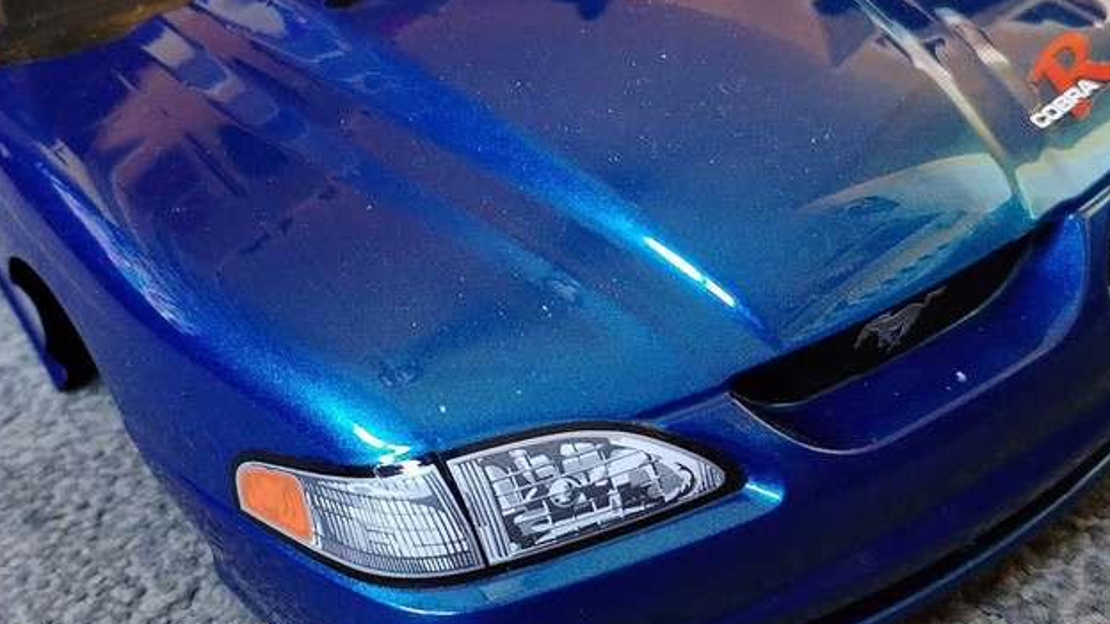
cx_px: 504
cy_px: 251
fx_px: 1589
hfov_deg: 38.5
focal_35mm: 54
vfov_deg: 22.2
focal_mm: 4.75
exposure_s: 1/25
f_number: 1.8
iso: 1509
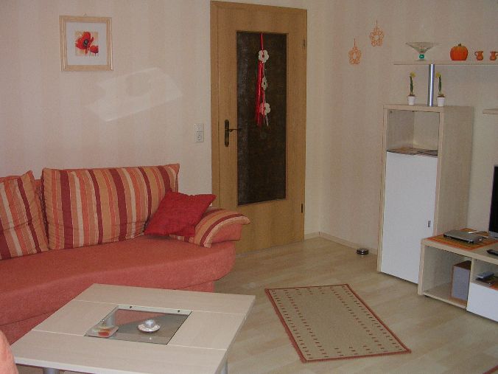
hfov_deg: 49.0
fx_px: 547
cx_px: 249
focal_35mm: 38
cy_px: 187
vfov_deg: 37.7
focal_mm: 5.8
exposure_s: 1/60.1
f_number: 2.8
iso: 77
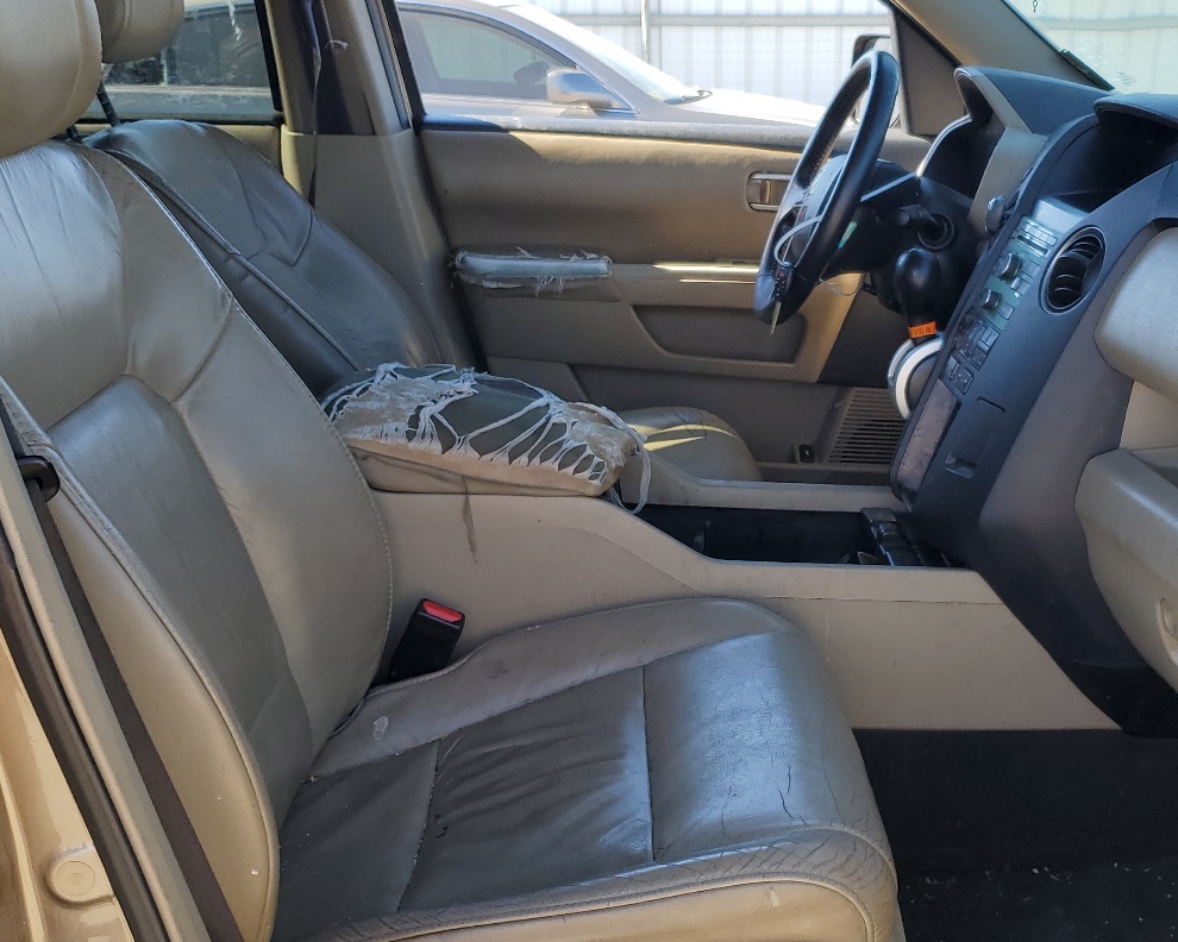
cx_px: 739
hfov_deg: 44.4
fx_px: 1429
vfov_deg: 36.5
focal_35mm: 41
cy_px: 463
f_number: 1.5
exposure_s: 1/435
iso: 50
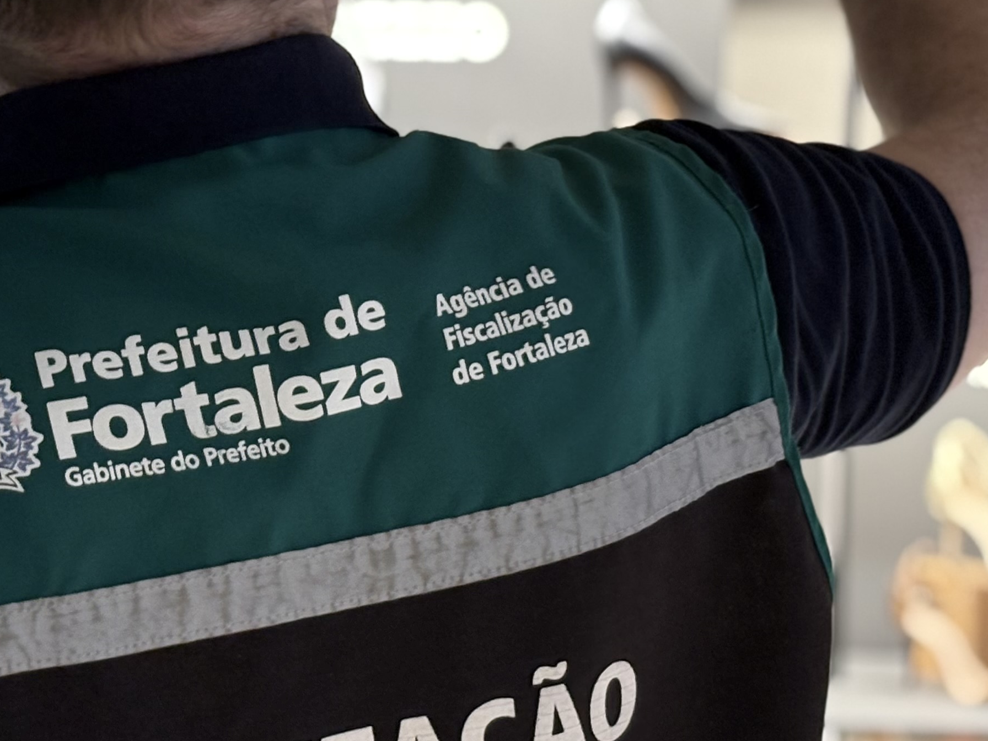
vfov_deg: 12.7
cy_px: 307
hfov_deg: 16.5
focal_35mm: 117
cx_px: 30
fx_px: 3339
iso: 200
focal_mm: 5.96
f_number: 1.6
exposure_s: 1/40
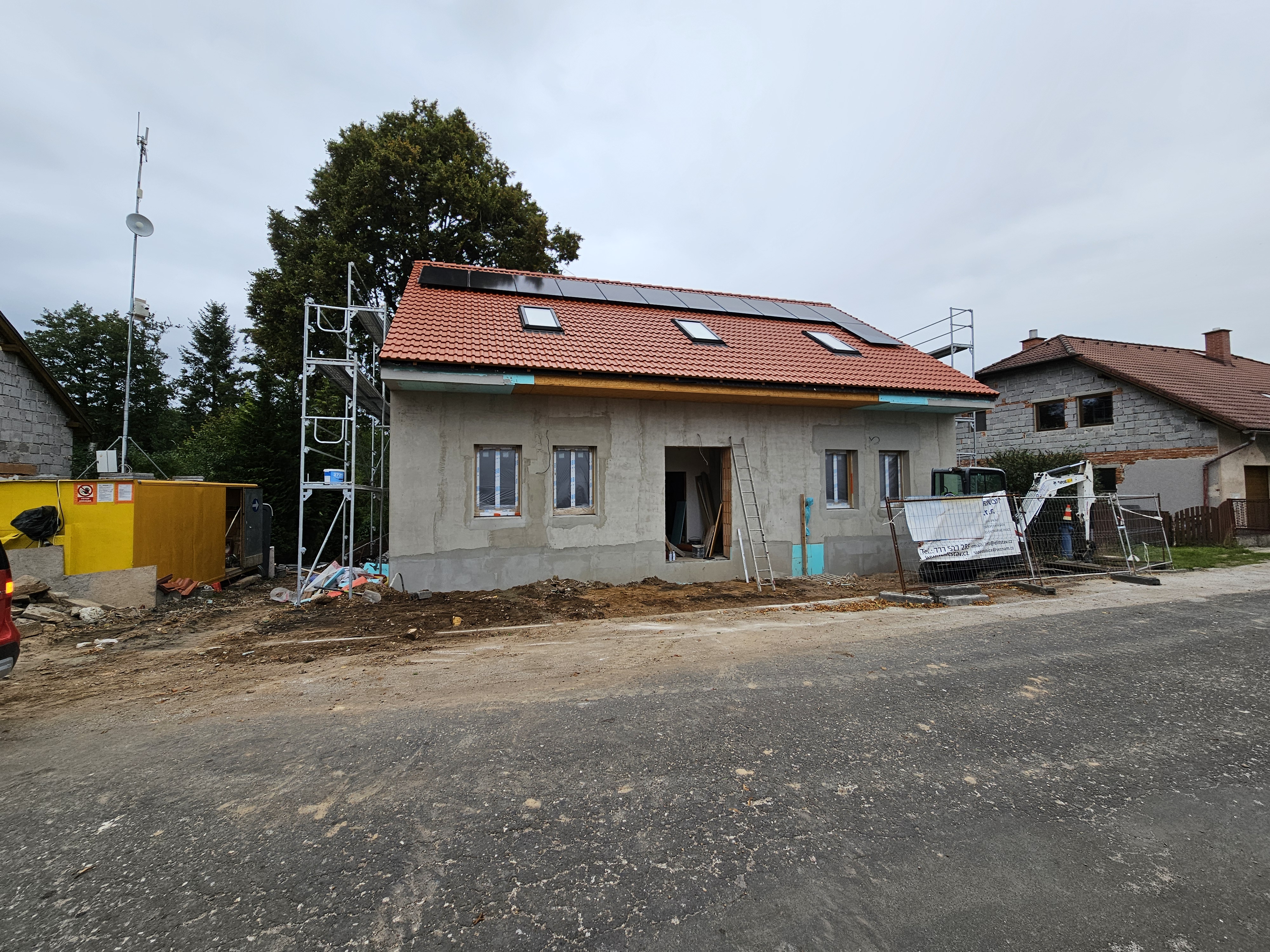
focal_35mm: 13
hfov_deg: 106.2
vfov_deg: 89.9
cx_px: 635
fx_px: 477
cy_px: 476
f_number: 2.2
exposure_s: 1/286
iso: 50
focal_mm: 2.2
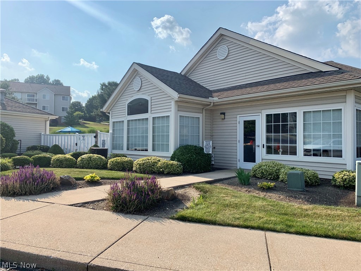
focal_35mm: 26
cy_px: 136
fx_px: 271
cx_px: 180
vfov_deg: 53.1
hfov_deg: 67.3
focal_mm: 4.25
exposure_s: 1/2545
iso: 25
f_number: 1.8
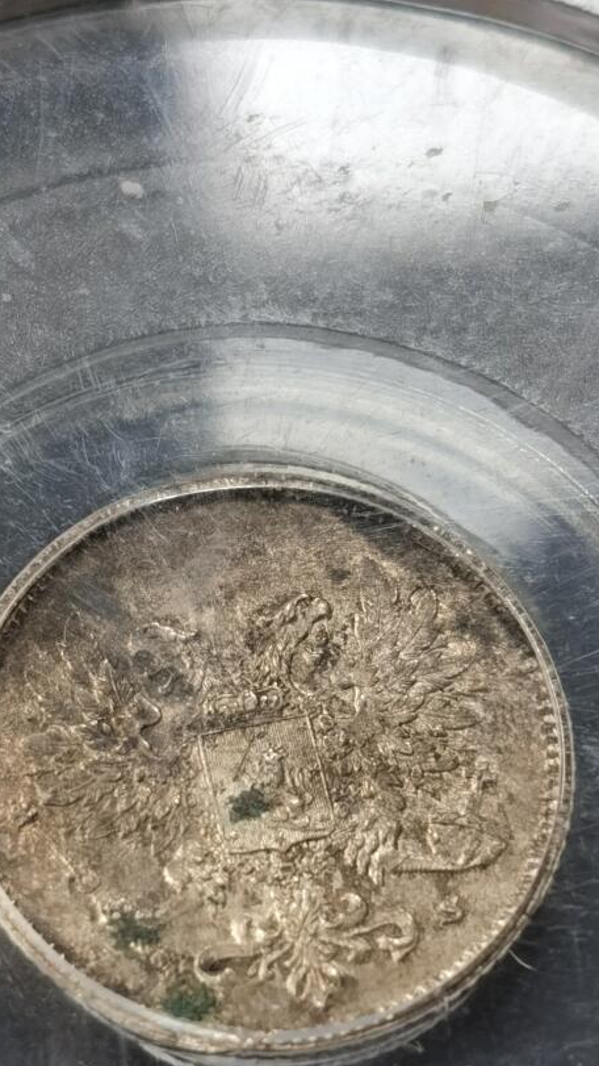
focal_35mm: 133
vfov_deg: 16.1
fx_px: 3757
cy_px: 740
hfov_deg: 9.1
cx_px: 164
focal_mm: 5.56
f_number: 1.6
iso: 50
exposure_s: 1/139
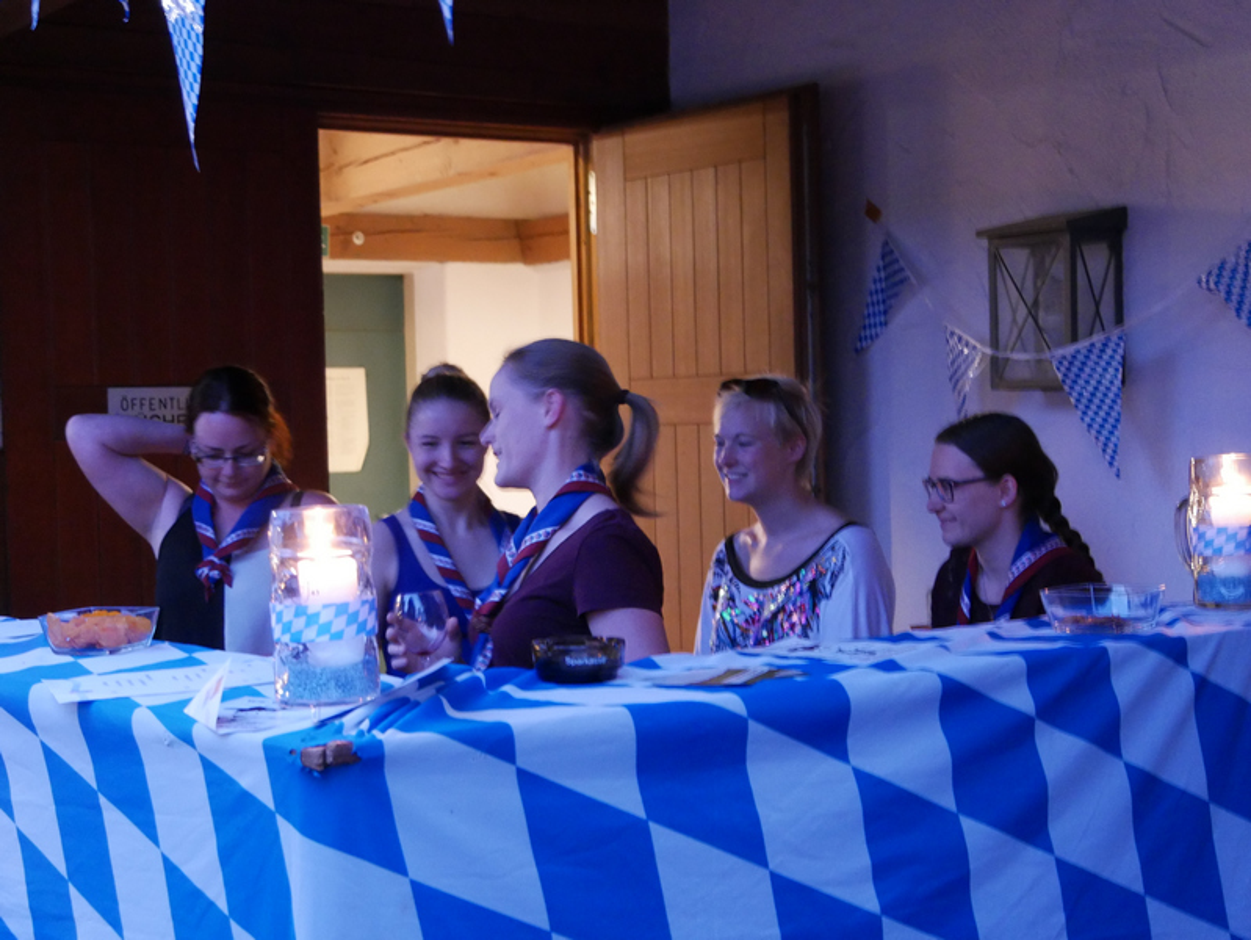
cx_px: 626
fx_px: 2169
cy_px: 470
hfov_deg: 32.2
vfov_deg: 24.4
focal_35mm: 60
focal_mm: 30
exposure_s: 1/13
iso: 3200
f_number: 4.4
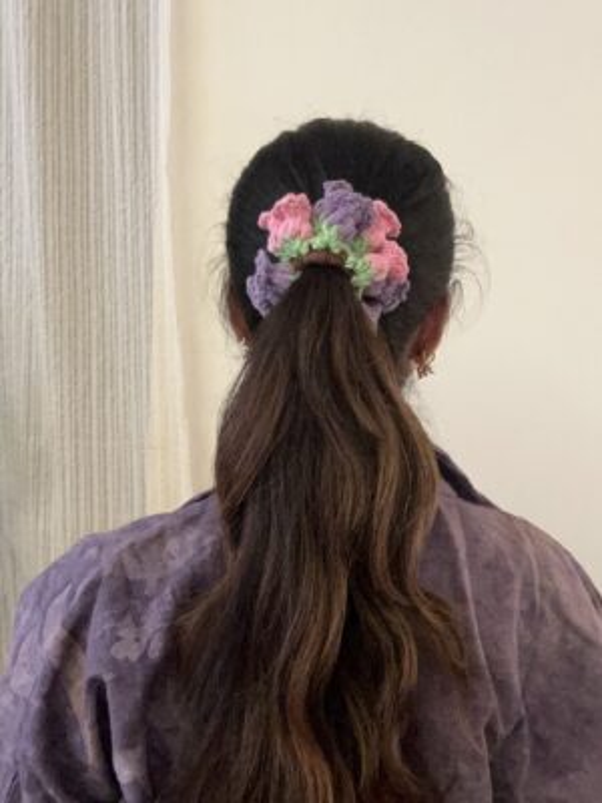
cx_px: 301
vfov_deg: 60.0
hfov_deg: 46.8
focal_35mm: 30
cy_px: 402
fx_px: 696
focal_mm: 2.69
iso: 320
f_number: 1.9
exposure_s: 1/33
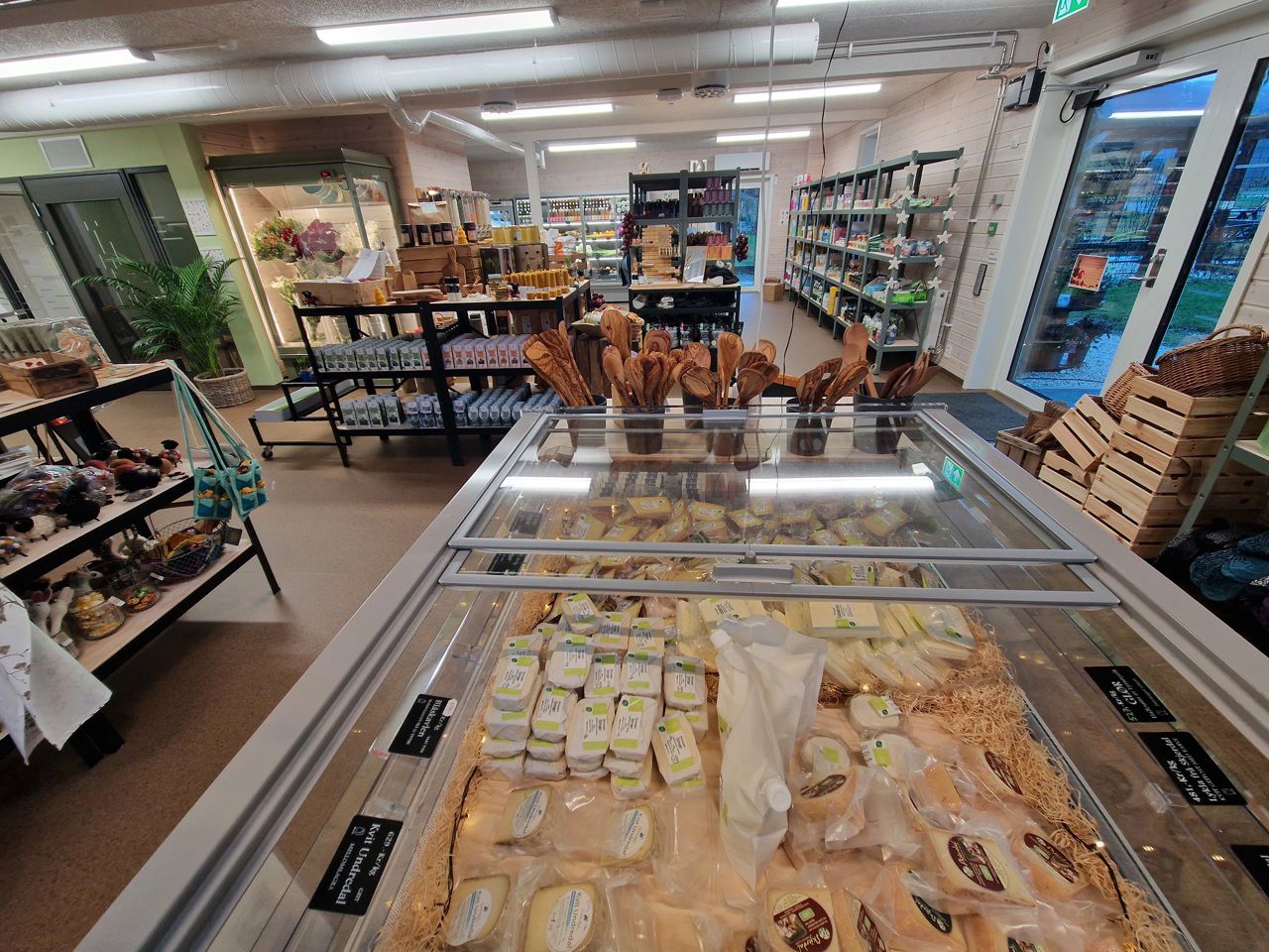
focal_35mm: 13
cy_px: 476
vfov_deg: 89.9
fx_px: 477
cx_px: 634
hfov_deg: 106.2
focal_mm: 2.2
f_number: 2.2
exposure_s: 1/50
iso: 160
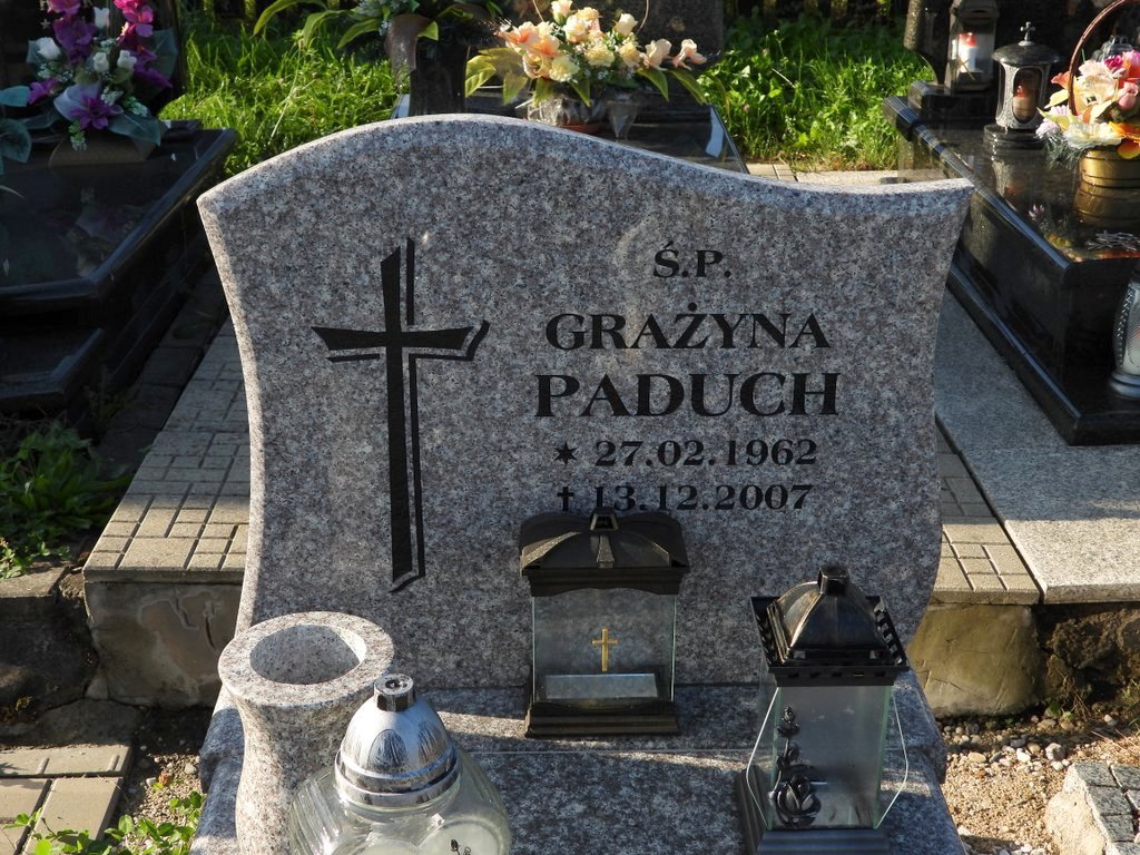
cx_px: 570
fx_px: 1548
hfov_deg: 40.4
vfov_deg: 30.9
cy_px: 428
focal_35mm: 47
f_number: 3.2
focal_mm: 8.5
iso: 100
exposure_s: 1/640
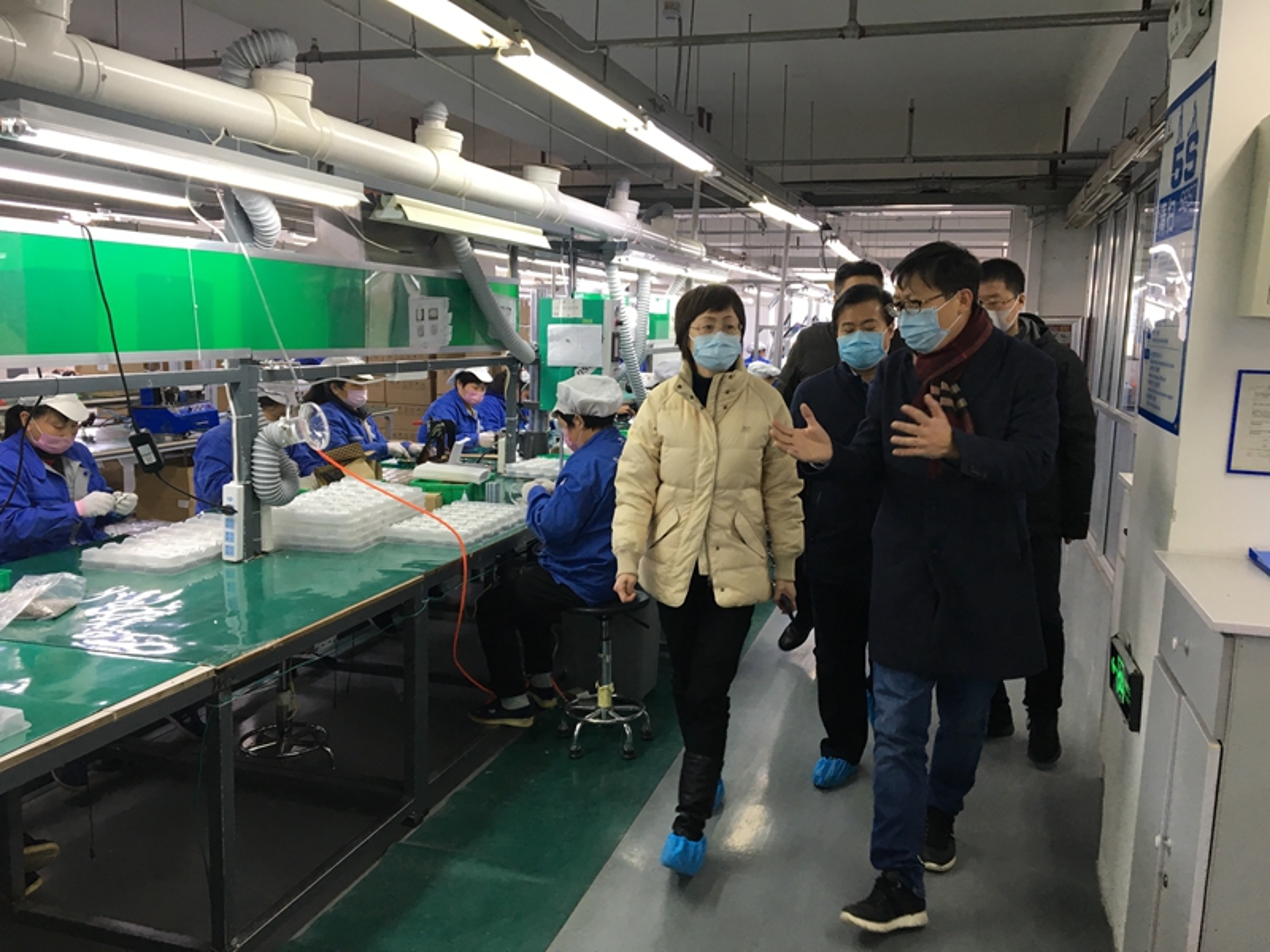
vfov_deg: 48.2
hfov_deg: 61.7
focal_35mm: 29
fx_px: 1064
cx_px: 635
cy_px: 476
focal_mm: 4.15
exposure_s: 1/33
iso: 40
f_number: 2.2
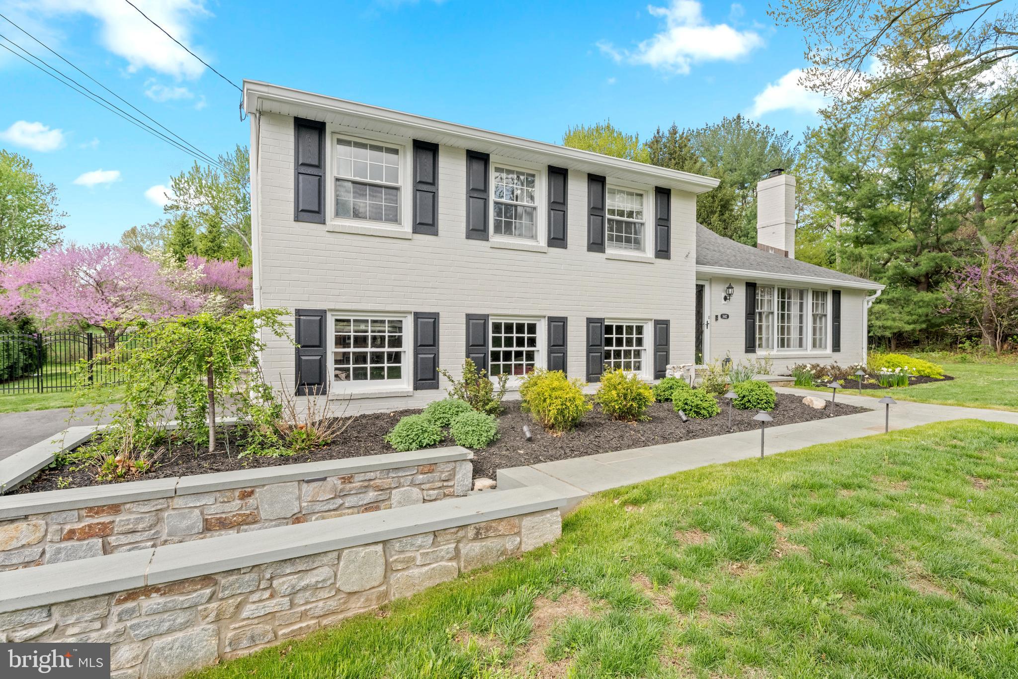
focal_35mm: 18
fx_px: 495
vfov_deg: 68.9
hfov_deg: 91.6
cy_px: 340
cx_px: 509
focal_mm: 17.5
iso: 1250
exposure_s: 1/800
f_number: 5.6
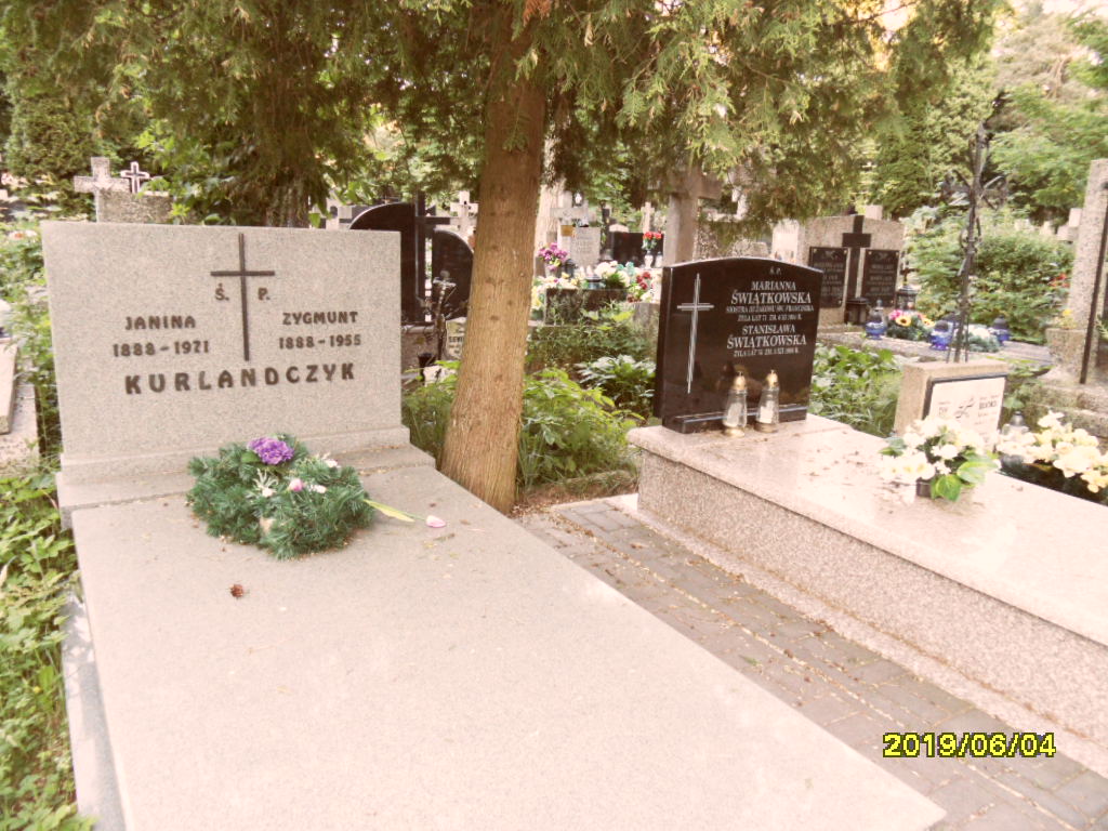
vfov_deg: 56.8
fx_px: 768
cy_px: 416
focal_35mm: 24
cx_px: 554
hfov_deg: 71.6
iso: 200
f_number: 3.2
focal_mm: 3.9
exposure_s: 1/30
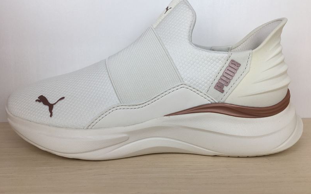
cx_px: 155
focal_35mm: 31
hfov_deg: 61.2
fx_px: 263
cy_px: 91
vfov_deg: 40.6
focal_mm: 4.15
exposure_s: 1/236
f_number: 2.2
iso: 25
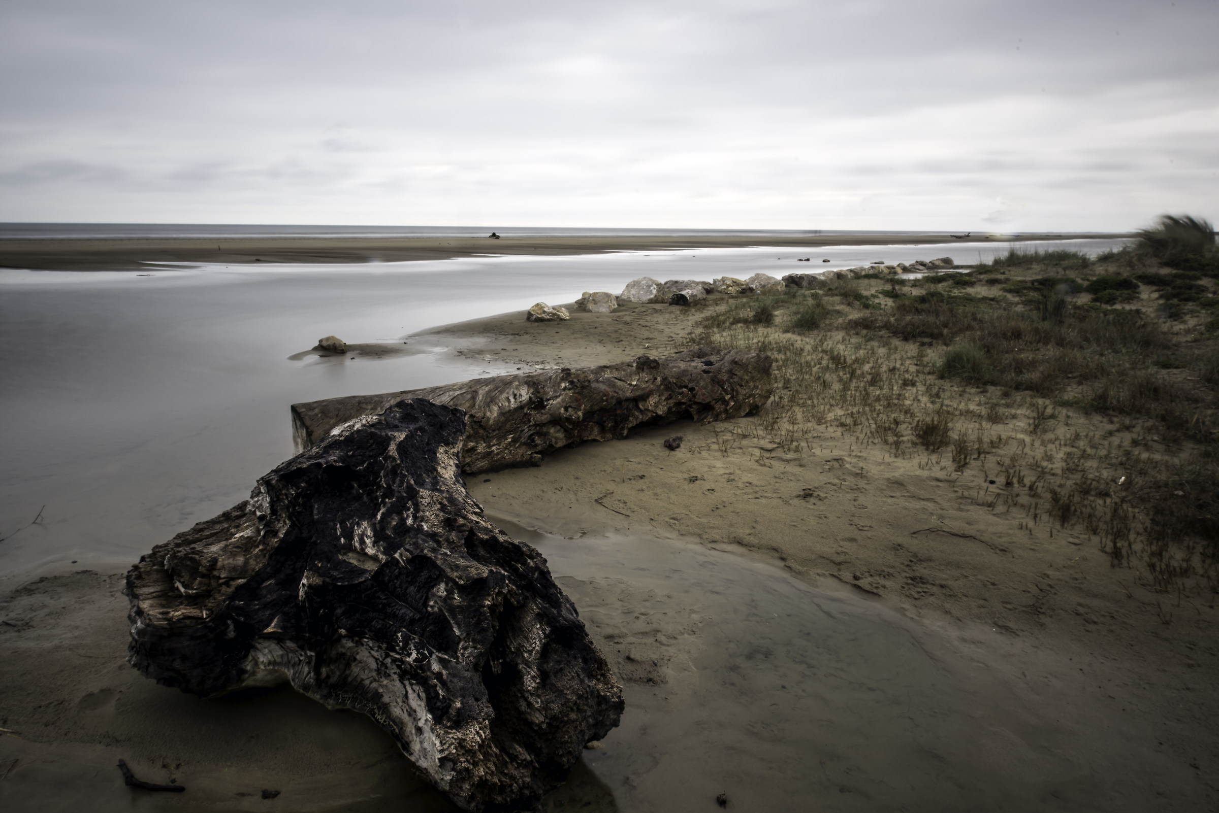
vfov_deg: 53.2
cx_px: 610
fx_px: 813
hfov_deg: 73.7
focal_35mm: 24
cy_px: 406
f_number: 22
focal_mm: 24
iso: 50
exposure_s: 15
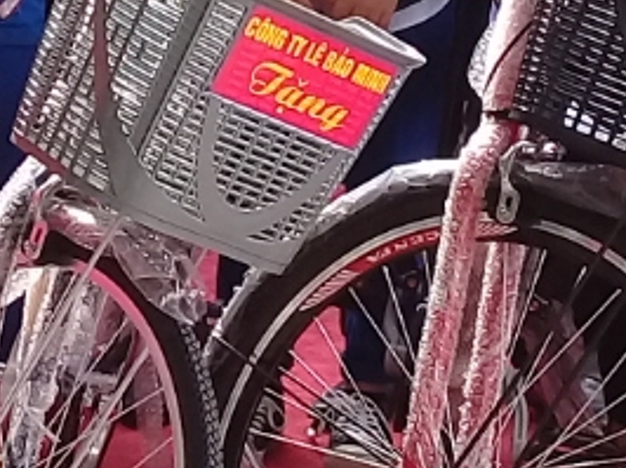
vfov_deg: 8.5
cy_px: 171
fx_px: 3162
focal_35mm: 175
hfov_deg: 11.3
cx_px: 111
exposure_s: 1/126
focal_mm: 3.3
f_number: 2.2
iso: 50
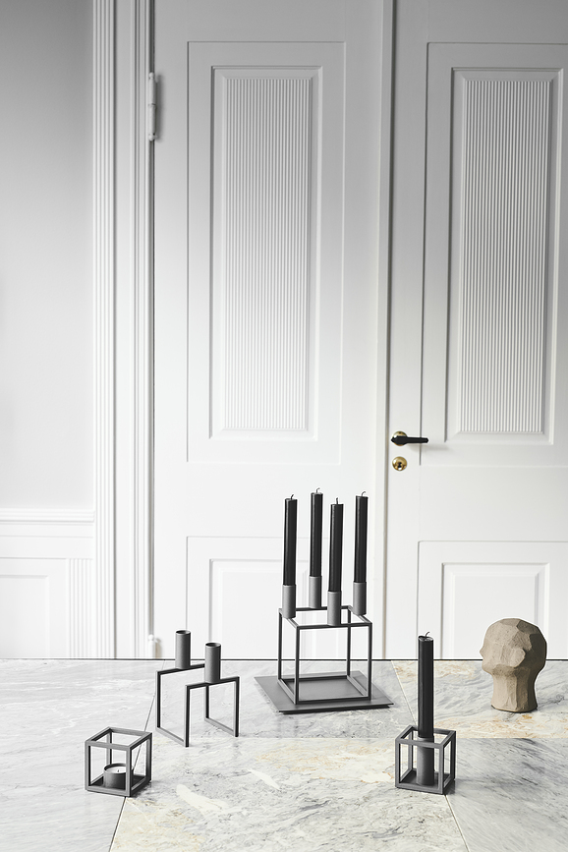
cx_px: 284
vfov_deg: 39.6
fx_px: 1183
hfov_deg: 27.0
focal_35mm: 50
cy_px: 426
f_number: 8
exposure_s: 2
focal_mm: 50
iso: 100
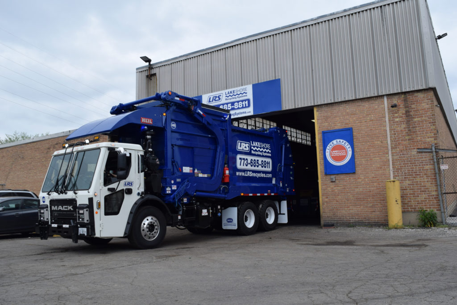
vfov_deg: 41.7
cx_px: 228
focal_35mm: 32
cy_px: 152
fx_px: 400
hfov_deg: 59.5
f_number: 8
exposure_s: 1/250
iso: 250
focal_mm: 21
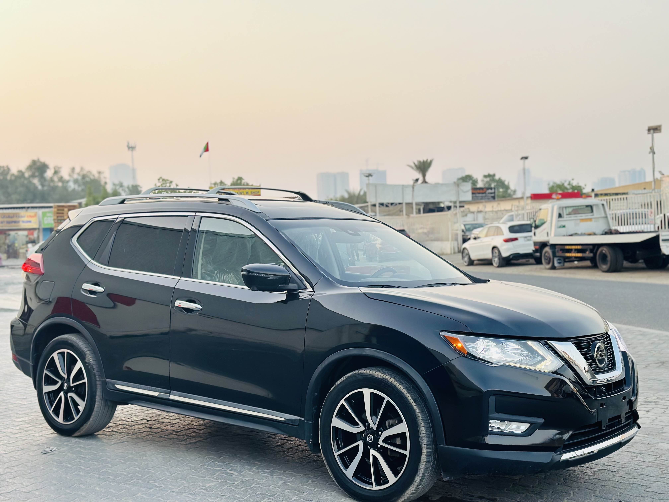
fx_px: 928
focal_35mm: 48
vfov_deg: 30.3
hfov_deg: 39.7
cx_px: 334
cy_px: 251
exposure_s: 1/127
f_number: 1.78
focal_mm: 6.86
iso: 80
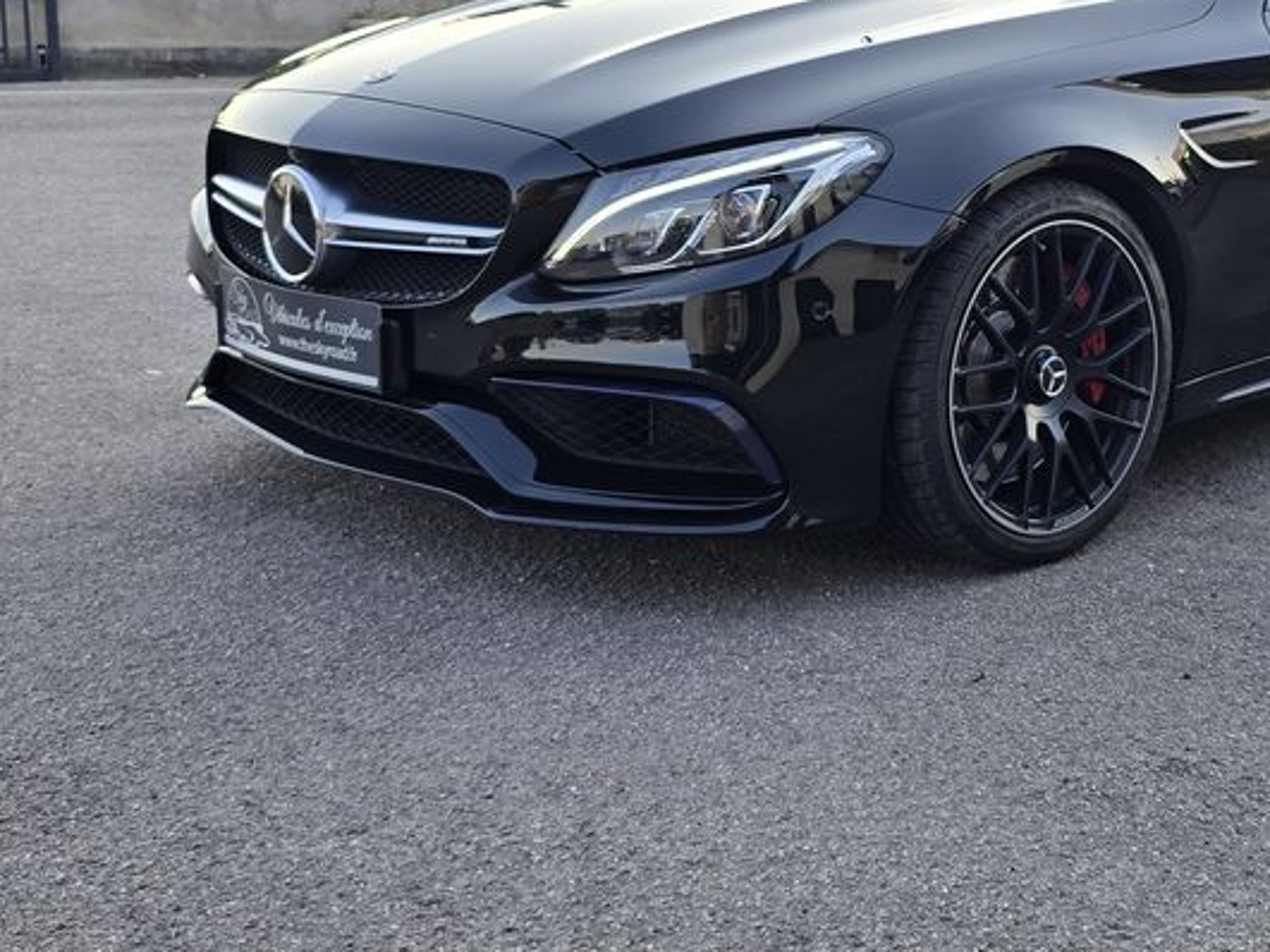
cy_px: 294
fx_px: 1907
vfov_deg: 27.8
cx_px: 993
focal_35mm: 52
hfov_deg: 35.8
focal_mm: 6.3
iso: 16
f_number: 1.7
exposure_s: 1/180
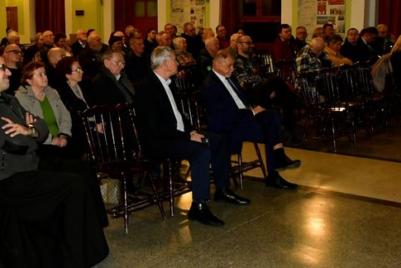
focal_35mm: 57
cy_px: 115
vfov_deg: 23.8
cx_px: 114
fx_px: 635
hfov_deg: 34.5
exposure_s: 1/60
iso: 2500
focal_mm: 18
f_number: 6.3
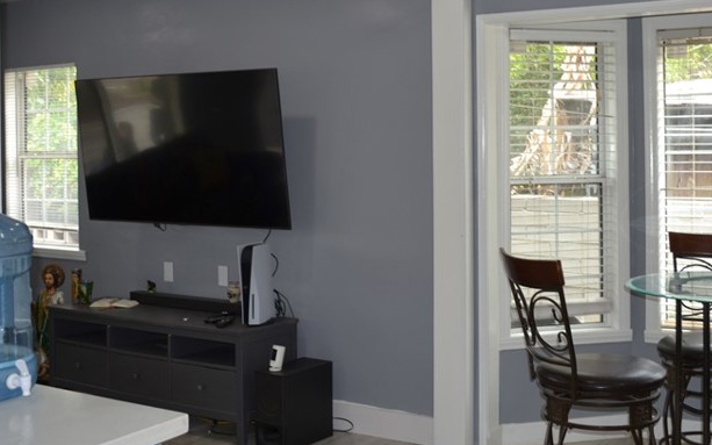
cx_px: 380
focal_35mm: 46
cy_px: 164
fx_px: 893
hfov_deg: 43.5
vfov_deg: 27.9
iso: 100
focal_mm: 18
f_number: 3.5
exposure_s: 1/50
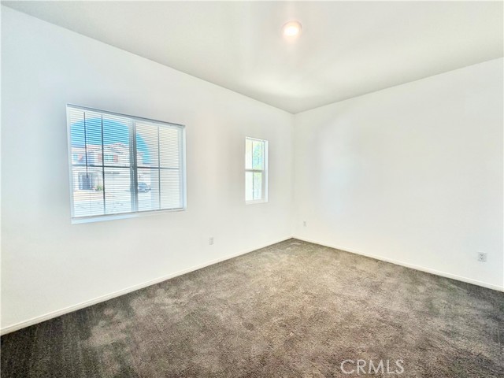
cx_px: 252
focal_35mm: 14
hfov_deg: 102.1
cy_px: 189
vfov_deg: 85.7
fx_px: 204
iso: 160
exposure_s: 1/120
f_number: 2.2
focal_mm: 2.22
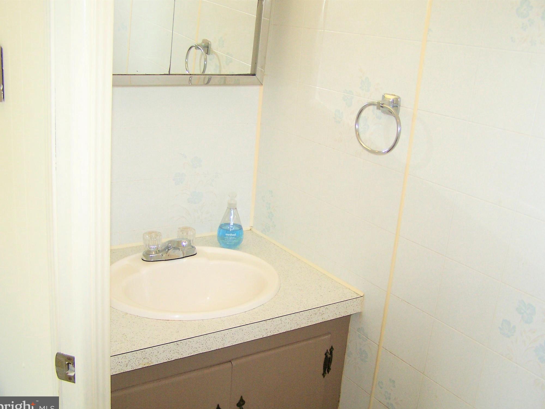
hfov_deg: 47.9
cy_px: 209
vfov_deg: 36.8
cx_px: 270
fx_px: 614
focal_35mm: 39
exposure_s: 1/60
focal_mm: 6.3
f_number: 2.8
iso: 140
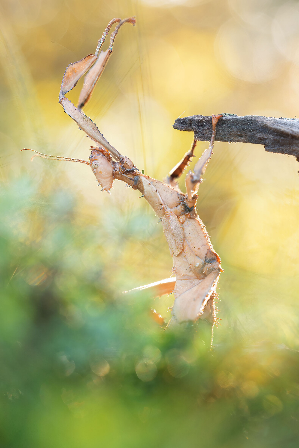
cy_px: 224
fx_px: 1867
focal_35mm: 150
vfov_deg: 13.7
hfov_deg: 9.2
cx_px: 150
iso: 500
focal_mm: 150
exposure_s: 1/100
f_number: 5.6
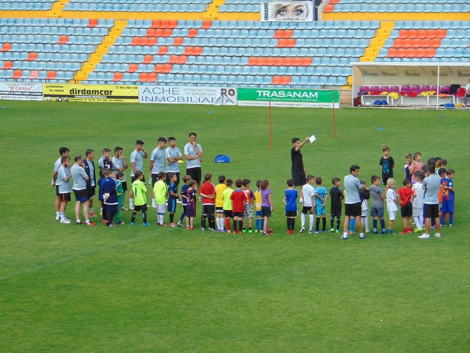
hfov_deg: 12.0
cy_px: 176
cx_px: 235
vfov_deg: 9.1
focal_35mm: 164
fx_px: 2227
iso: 80
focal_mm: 29.5
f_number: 4
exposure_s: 1/250
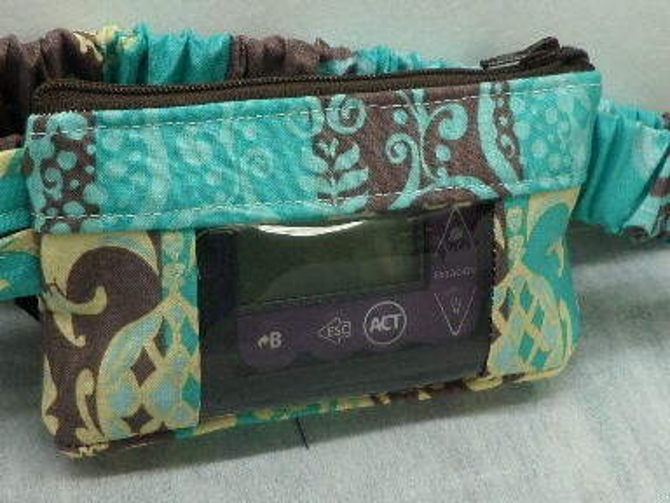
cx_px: 335
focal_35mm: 24
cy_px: 252
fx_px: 465
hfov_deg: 71.6
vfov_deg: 56.8
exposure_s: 1/30
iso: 80
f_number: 3.1
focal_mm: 4.3
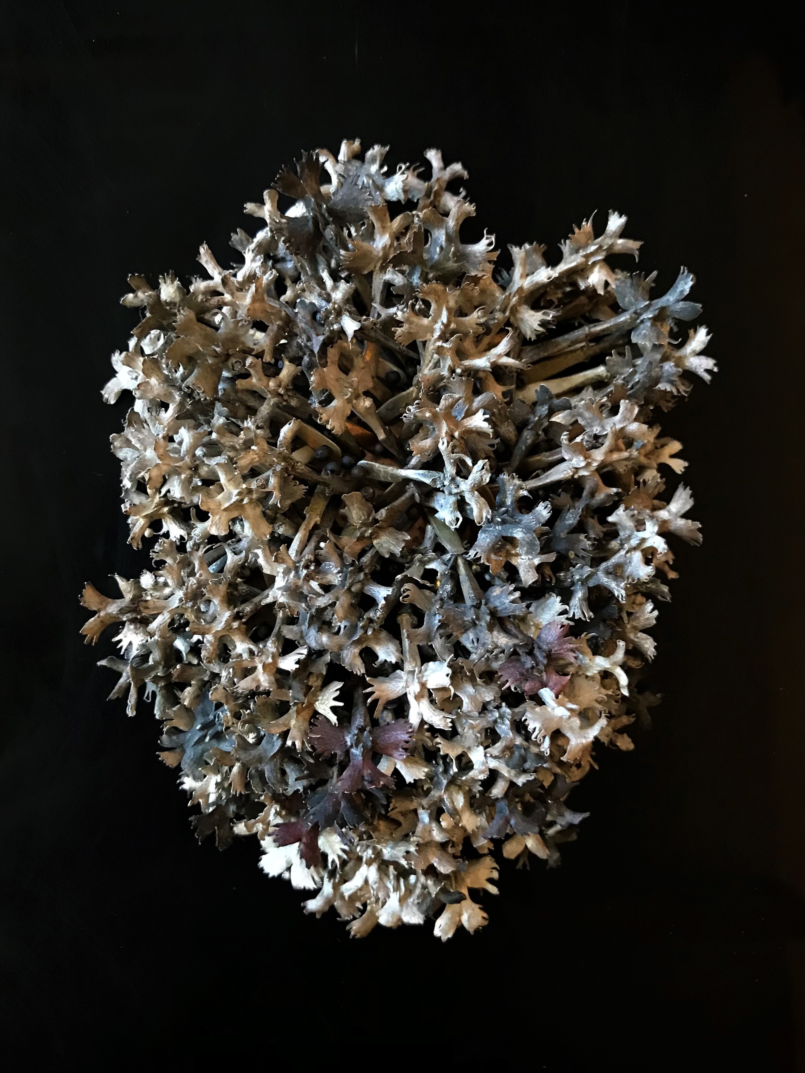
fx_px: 868
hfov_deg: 49.8
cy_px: 536
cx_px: 402
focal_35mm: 28
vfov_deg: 63.4
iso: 80
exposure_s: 1/17
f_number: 1.8
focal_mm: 3.99
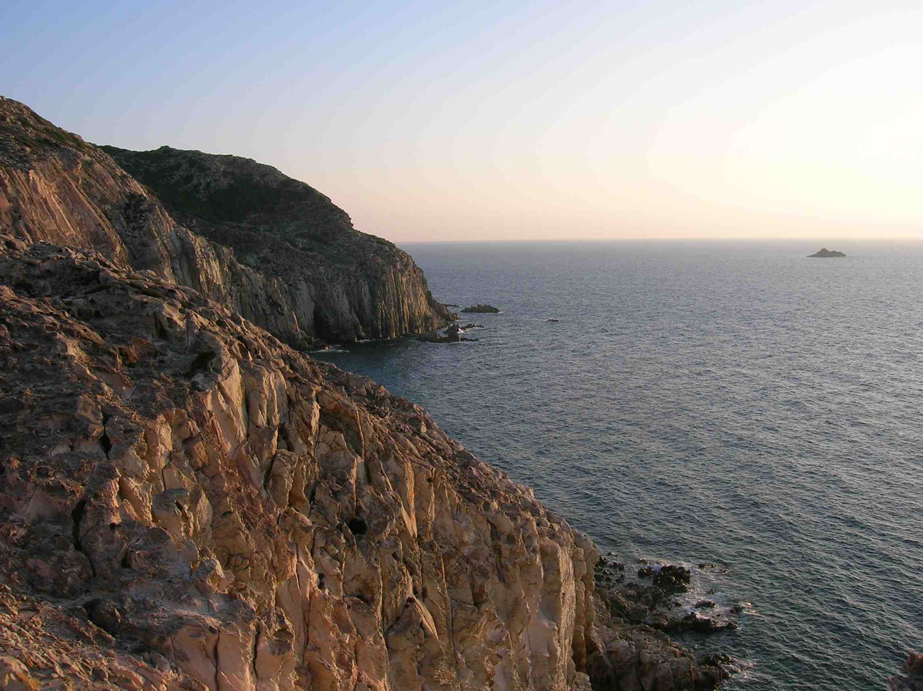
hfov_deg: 54.0
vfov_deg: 41.7
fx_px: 906
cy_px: 346
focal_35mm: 34
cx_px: 462
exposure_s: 1/184
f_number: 4.9
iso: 50
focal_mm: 5.7
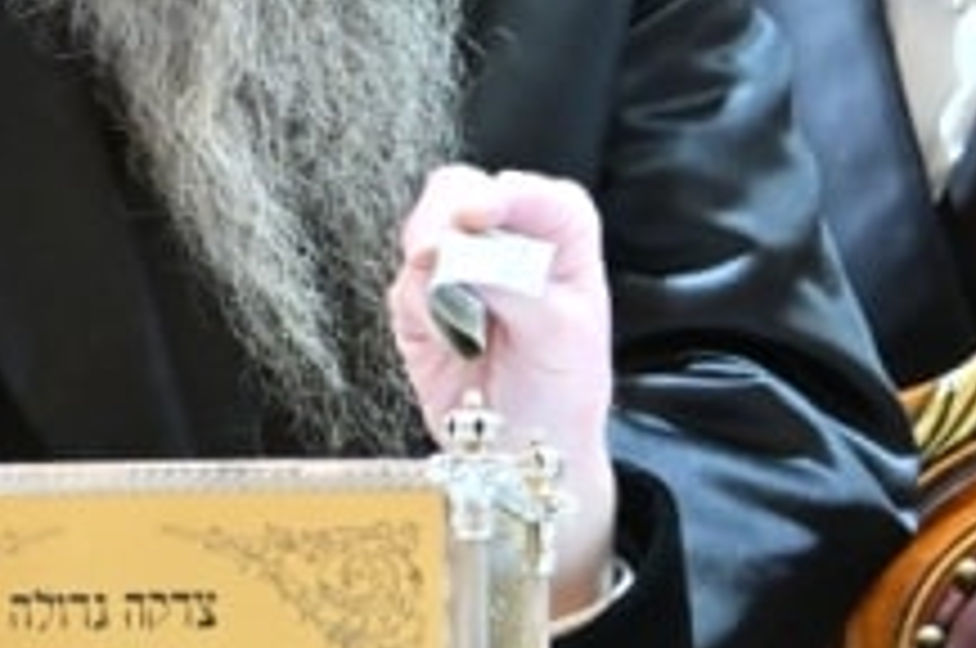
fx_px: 25825
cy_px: 284
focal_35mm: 954
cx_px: 1205
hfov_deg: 2.2
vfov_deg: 1.4
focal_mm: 135
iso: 800
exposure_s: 1/200
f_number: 2.8
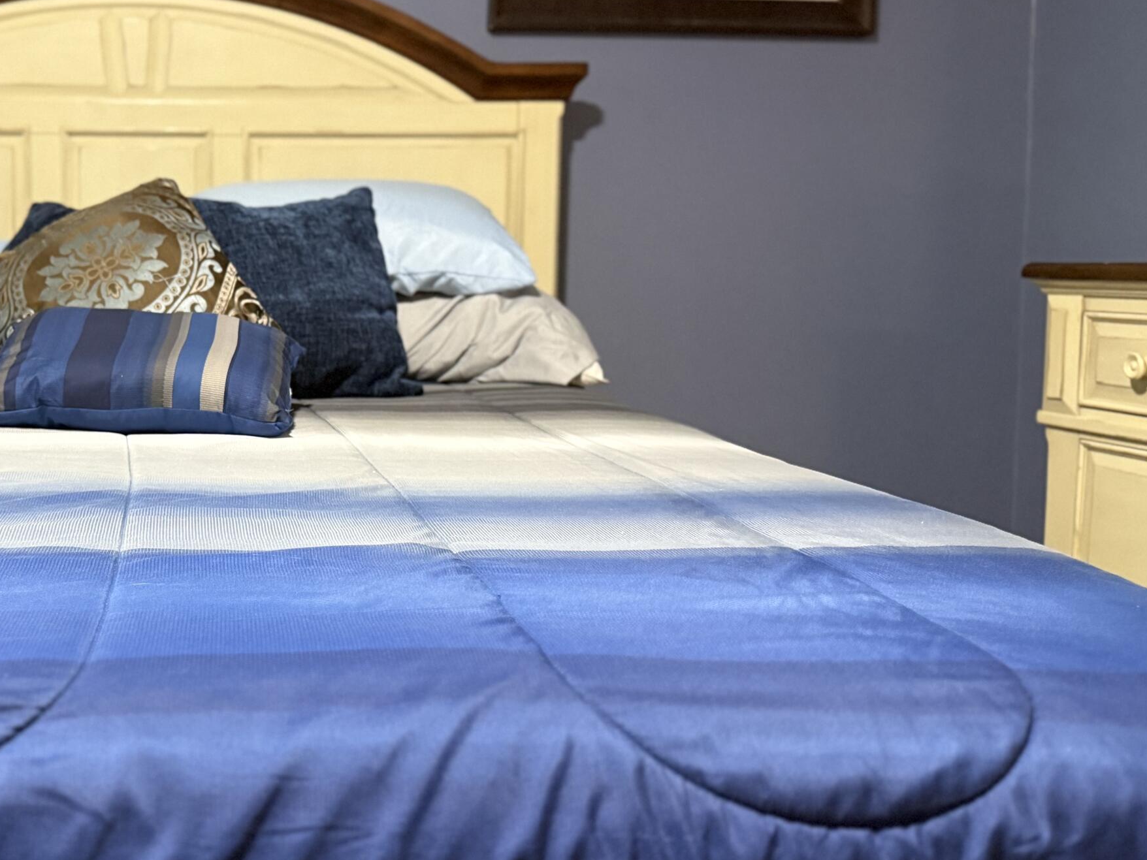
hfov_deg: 43.7
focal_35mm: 41
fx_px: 1359
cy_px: 354
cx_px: 233
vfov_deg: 35.0
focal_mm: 6.76
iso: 640
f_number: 1.78
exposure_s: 1/60
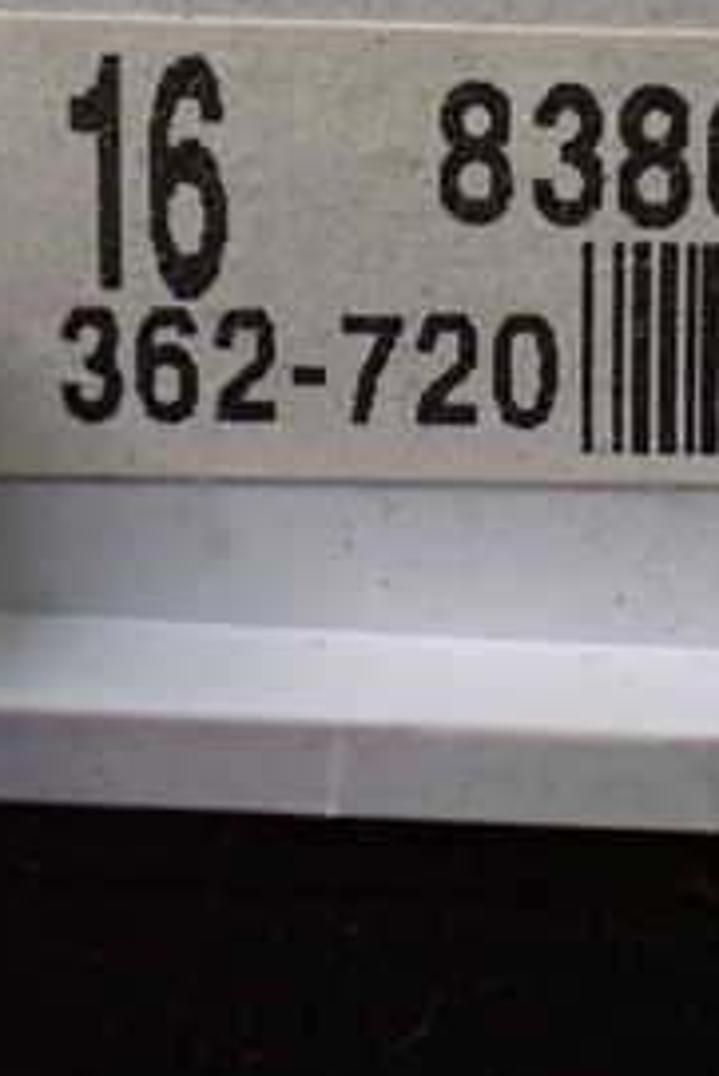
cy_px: 310
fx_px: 2064
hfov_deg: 18.7
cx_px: 850
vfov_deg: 28.9
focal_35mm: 69
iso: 800
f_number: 2.3
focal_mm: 5.4
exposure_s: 1/50
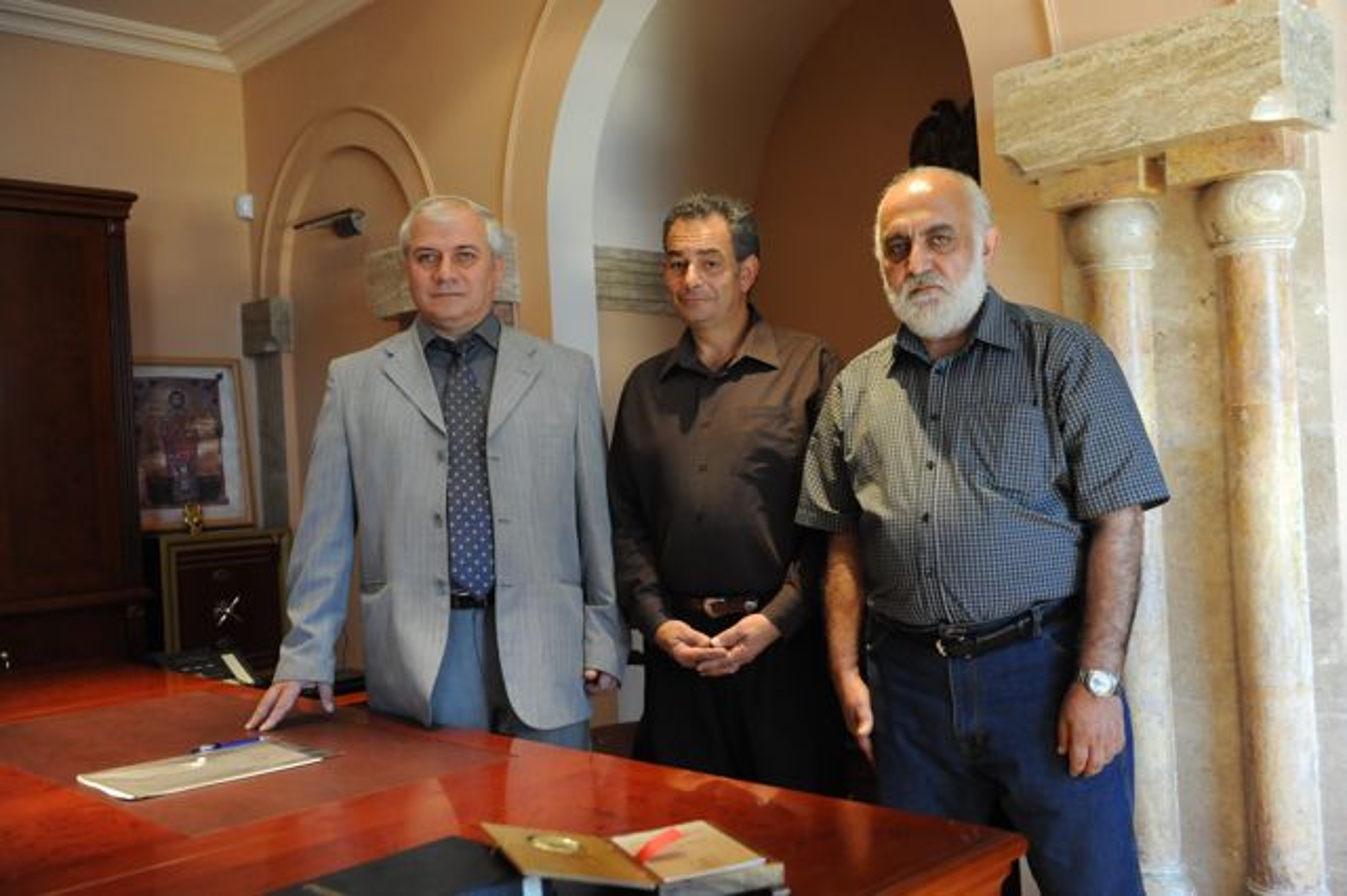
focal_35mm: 34
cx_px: 674
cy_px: 448
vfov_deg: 38.8
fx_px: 1271
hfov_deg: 55.8
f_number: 4
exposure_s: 1/250
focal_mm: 34
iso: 2500
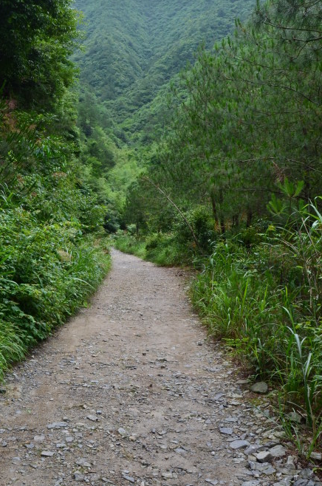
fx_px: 566
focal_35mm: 42
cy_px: 185
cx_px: 92
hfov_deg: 31.4
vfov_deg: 46.1
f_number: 10
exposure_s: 1/80
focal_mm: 18
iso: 200
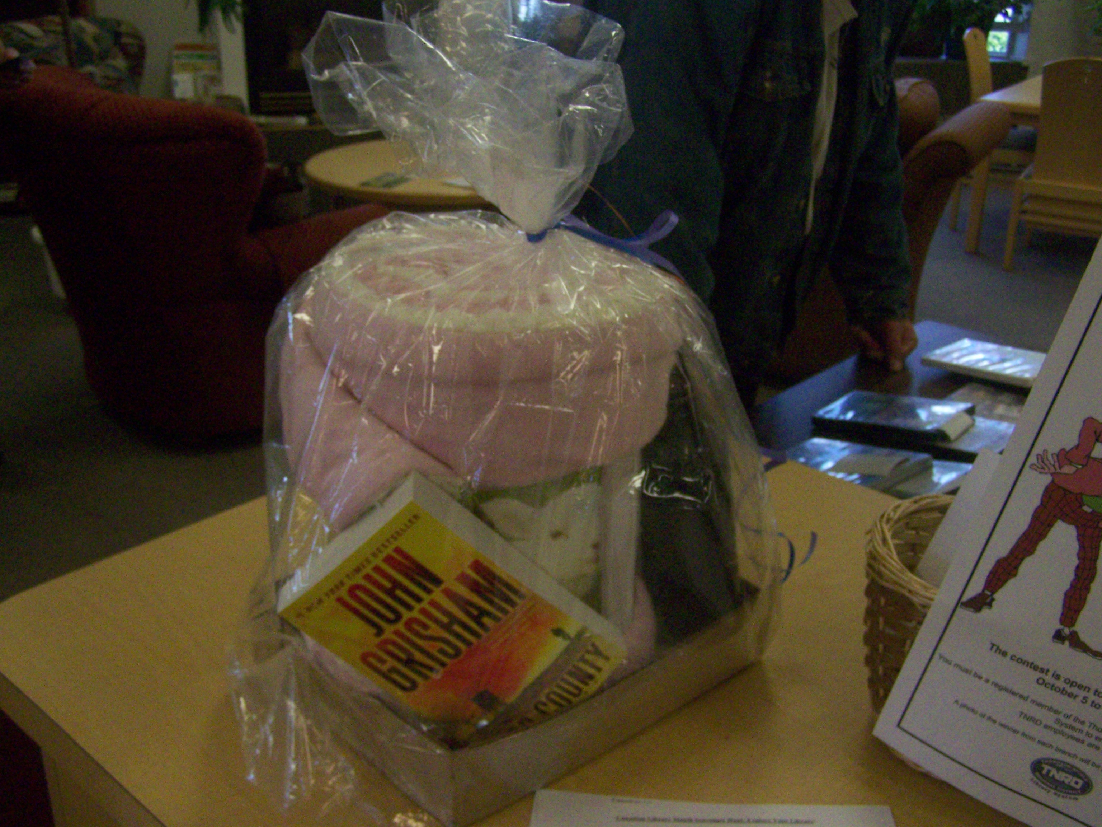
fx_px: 1210
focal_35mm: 38
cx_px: 551
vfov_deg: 37.7
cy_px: 414
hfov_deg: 49.0
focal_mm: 6.3
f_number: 3.2
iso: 400
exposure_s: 1/800
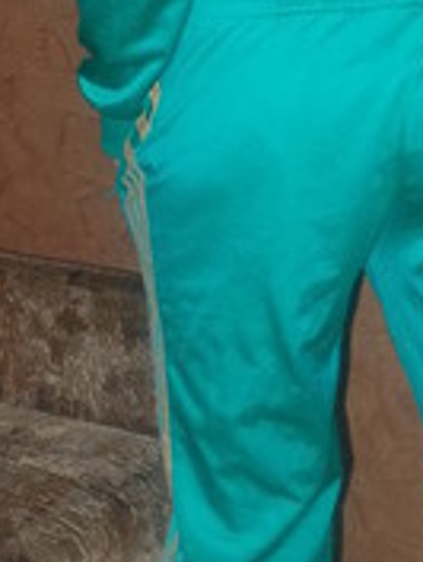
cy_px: 108
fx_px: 1416
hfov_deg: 16.7
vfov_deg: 22.2
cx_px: 386
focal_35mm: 87
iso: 200
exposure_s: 1/25
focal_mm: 4
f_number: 2.7
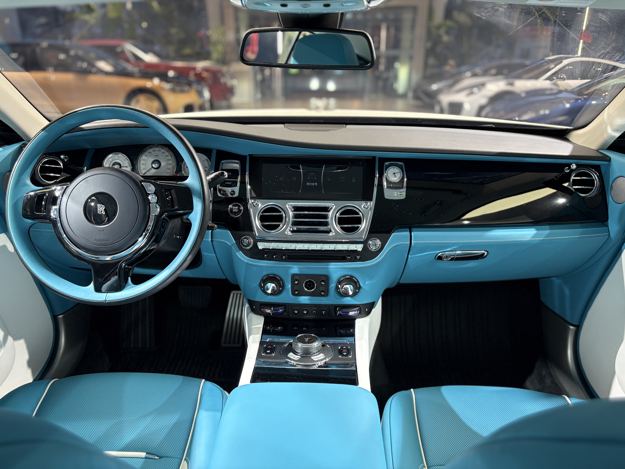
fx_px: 469
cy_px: 234
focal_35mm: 26
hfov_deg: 67.3
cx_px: 312
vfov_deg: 53.1
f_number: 1.6
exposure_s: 1/47
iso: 160
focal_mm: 5.96
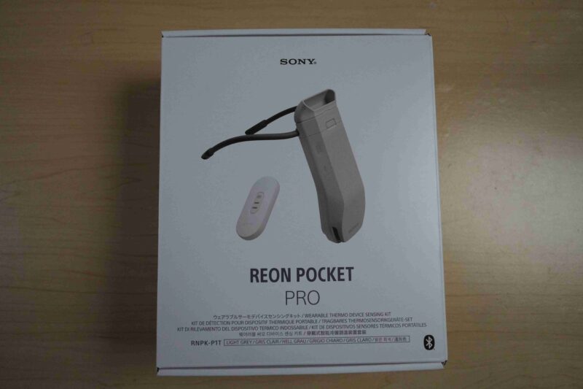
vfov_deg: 47.9
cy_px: 194
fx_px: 437
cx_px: 292
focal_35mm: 27
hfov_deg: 67.4
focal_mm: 18
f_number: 4
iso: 2500
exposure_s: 1/1600
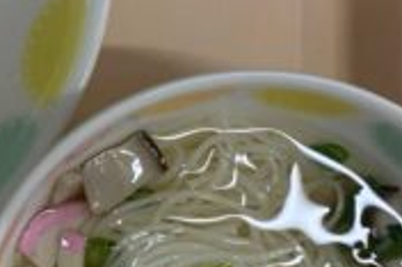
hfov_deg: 15.6
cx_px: -244
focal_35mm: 118
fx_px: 1316
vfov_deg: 11.6
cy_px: 73
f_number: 1.8
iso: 64
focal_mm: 4.25
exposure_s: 1/60
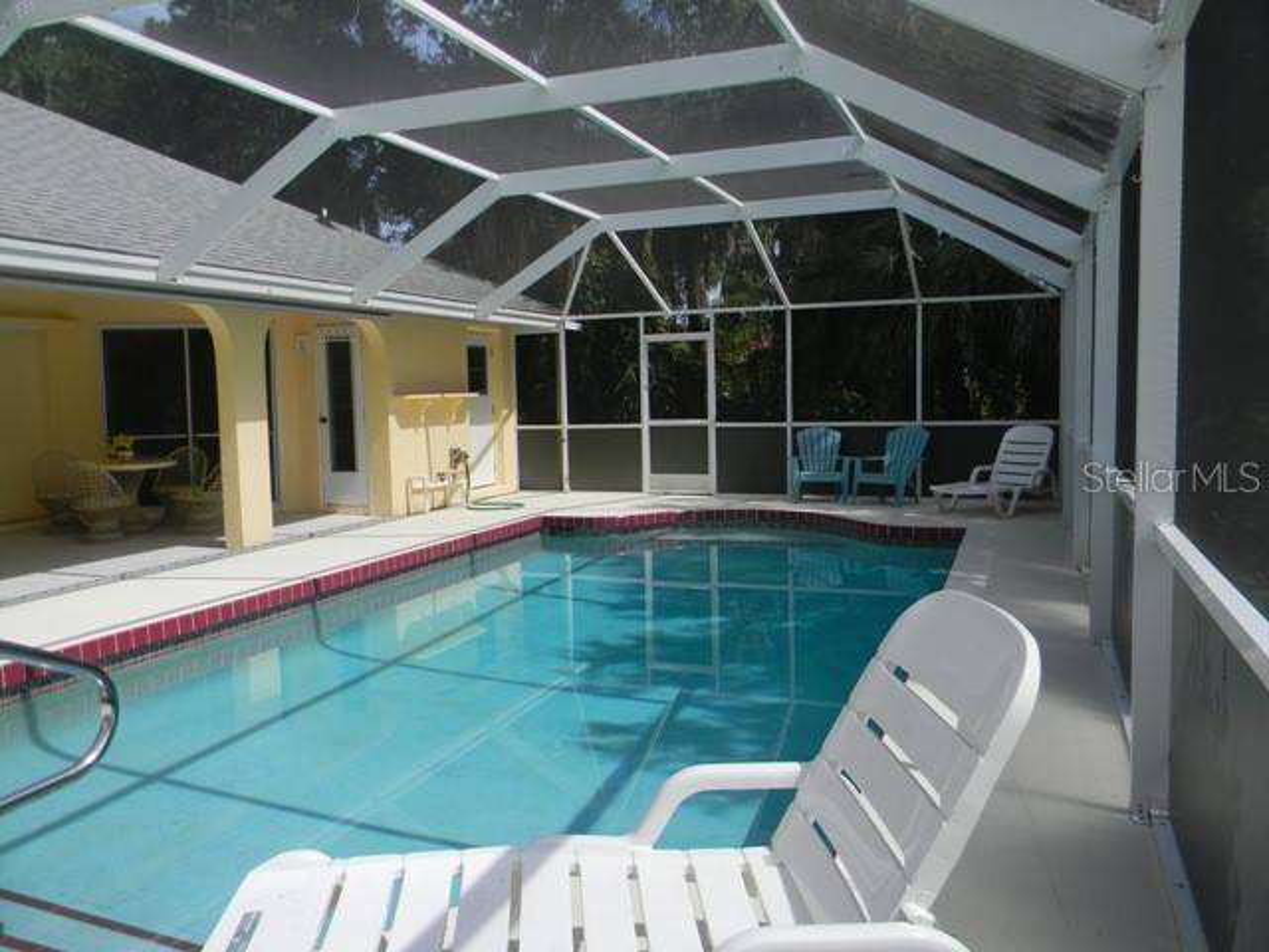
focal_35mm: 28
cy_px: 476
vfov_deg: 49.7
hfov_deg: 63.4
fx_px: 1026
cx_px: 634
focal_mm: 5
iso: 80
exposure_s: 1/747
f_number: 3.5
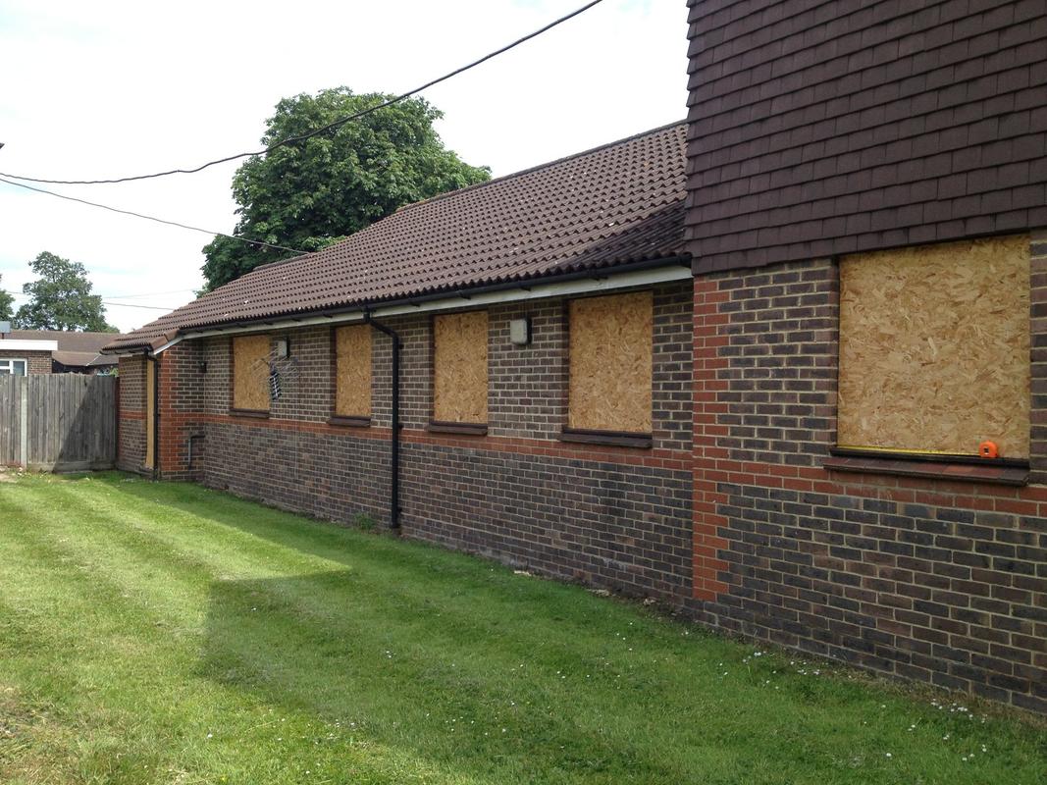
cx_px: 524
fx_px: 1058
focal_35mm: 35
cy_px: 392
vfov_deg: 40.7
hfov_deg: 52.6
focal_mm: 4.28
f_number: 2.4
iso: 50
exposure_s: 1/756
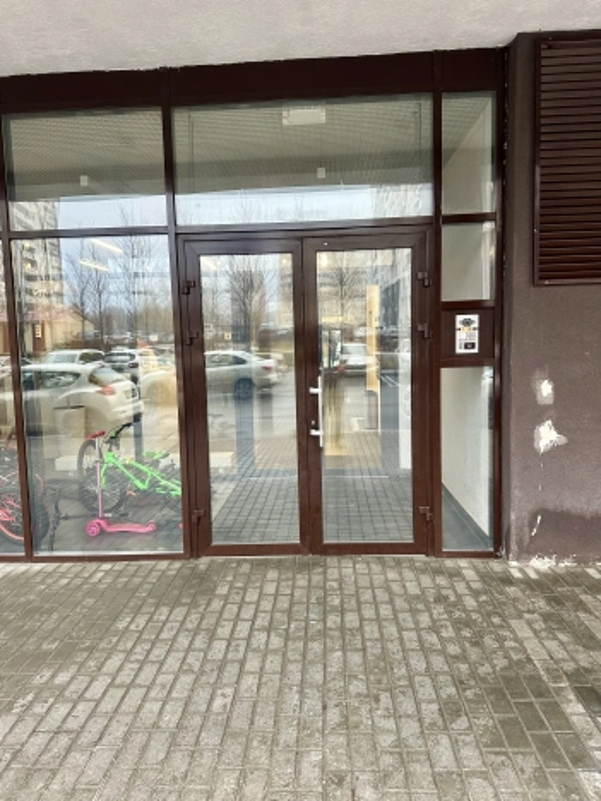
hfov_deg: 56.8
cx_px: 300
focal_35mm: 24
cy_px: 400
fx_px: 556
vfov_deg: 71.6
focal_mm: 6.86
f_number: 1.78
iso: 250
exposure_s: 1/73
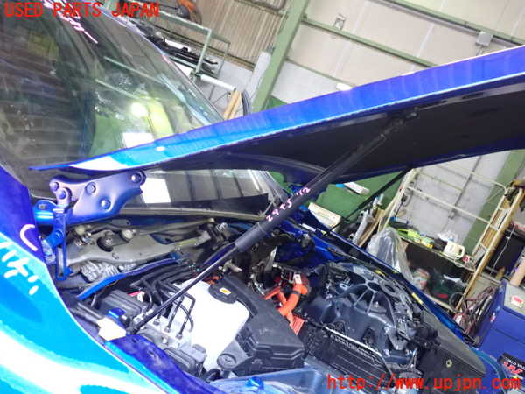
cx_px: 262
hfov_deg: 60.0
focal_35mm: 30
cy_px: 197
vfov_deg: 46.8
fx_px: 455
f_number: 2.3
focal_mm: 5.4
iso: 1600
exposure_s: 1/160
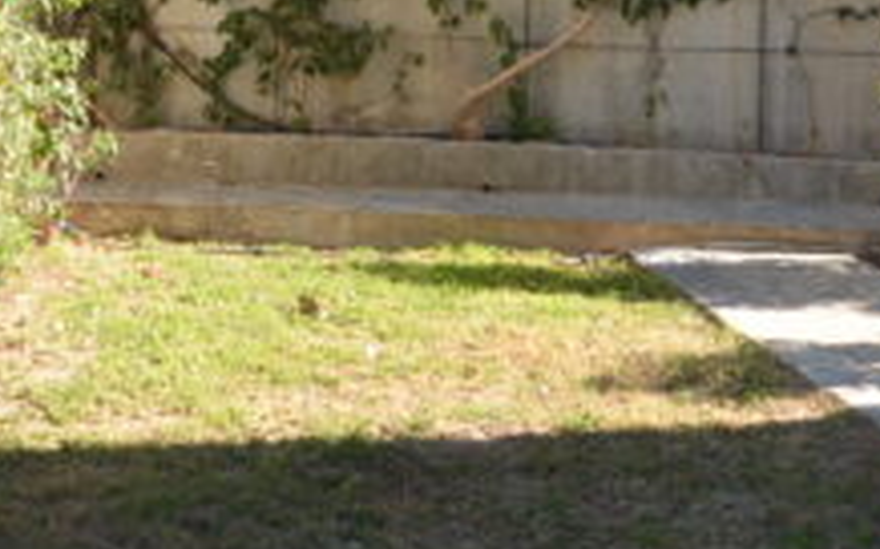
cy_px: -50
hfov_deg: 29.0
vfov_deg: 18.0
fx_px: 1673
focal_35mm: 70
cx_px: 226
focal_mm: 13
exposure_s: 1/200
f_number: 7.1
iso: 200
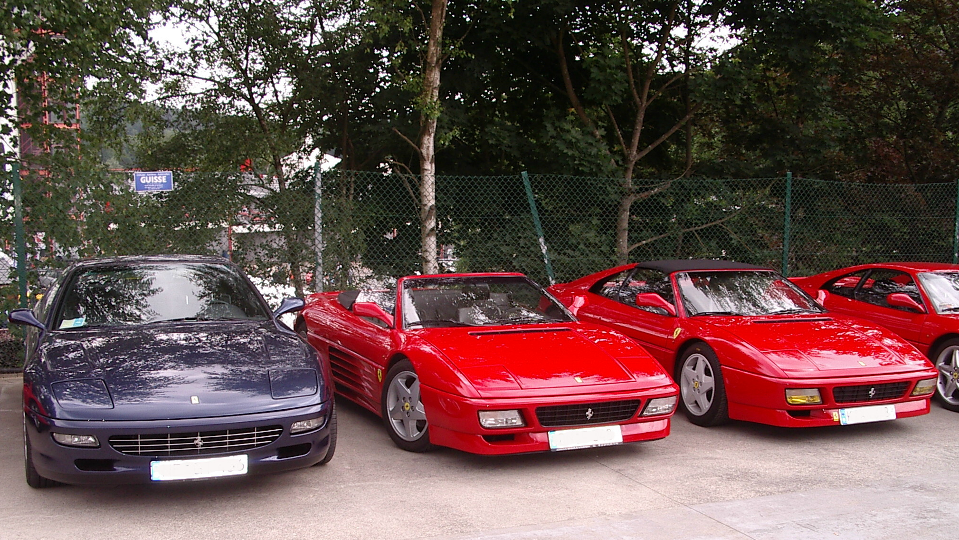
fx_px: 1068
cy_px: 356
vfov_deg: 28.2
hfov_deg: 48.4
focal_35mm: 42
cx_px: 484
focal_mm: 5.8
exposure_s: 1/125
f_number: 4.8
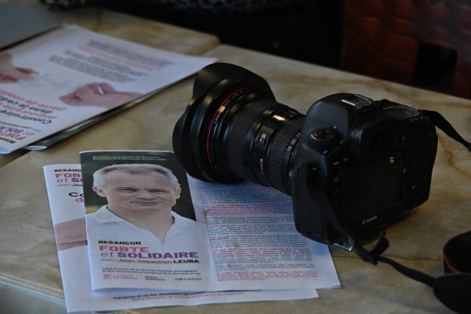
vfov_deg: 8.9
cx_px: 236
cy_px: 157
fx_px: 2028
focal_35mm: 155
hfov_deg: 13.2
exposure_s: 1/1250
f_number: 7.6
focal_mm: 155
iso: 5000
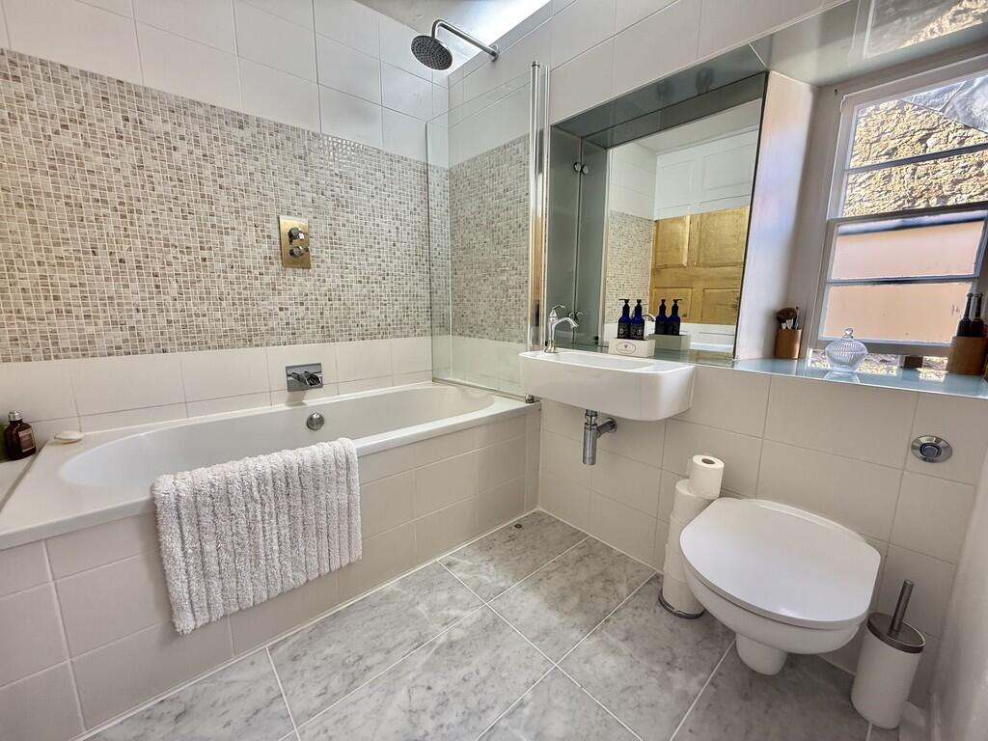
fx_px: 400
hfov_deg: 102.1
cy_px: 370
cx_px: 494
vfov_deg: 85.7
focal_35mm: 14
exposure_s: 1/100
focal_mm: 2.22
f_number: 2.2
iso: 200
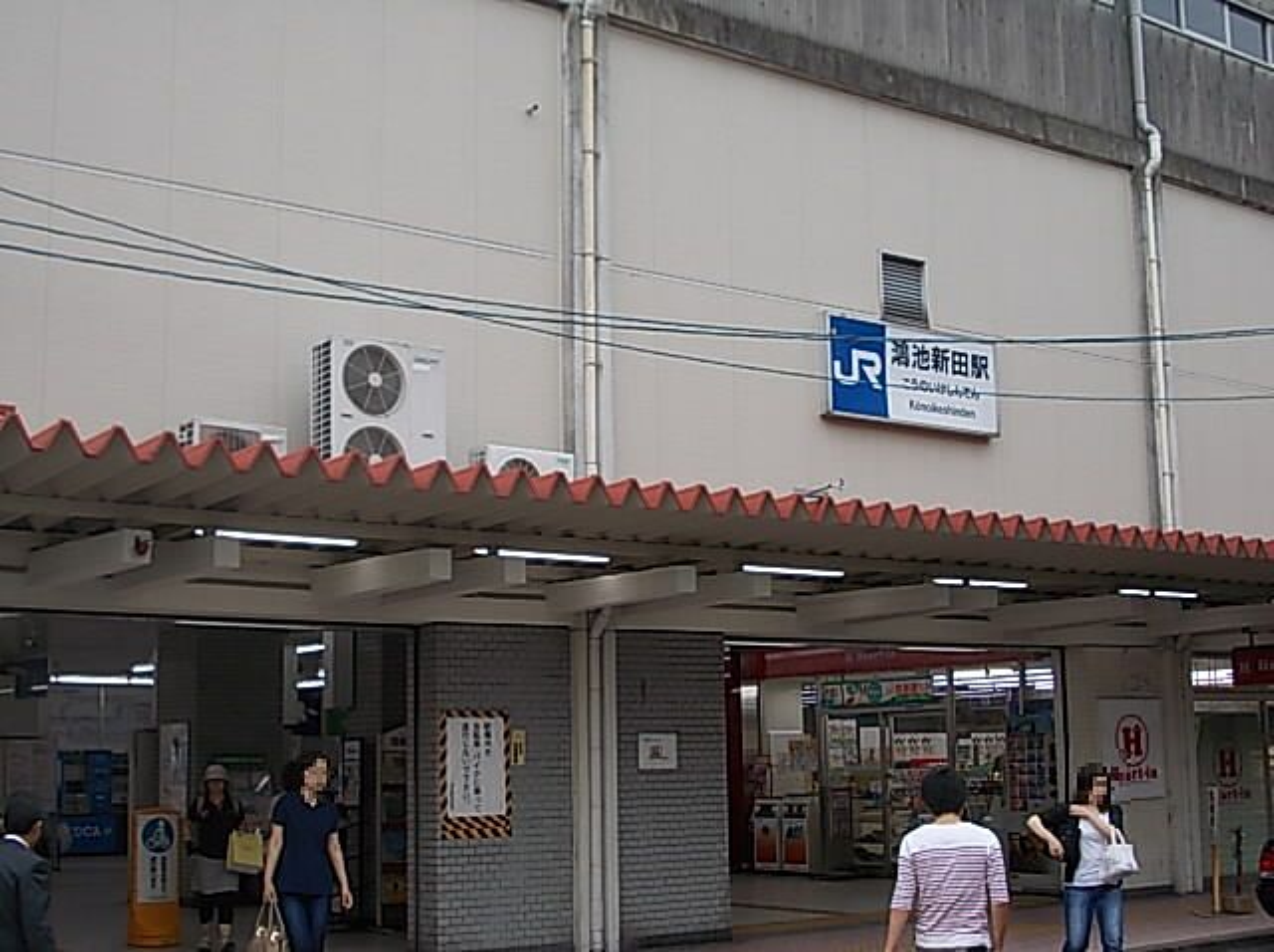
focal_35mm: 51
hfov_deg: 37.5
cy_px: 476
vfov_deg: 28.5
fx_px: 1874
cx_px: 637
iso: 80
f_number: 3.6
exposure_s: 1/100
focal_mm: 7.2
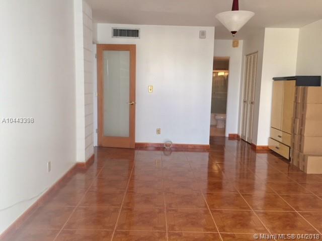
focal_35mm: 29
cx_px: 161
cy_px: 120
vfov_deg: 48.2
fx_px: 270
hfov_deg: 61.7
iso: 40
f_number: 2.2
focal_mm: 4.15
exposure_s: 1/30
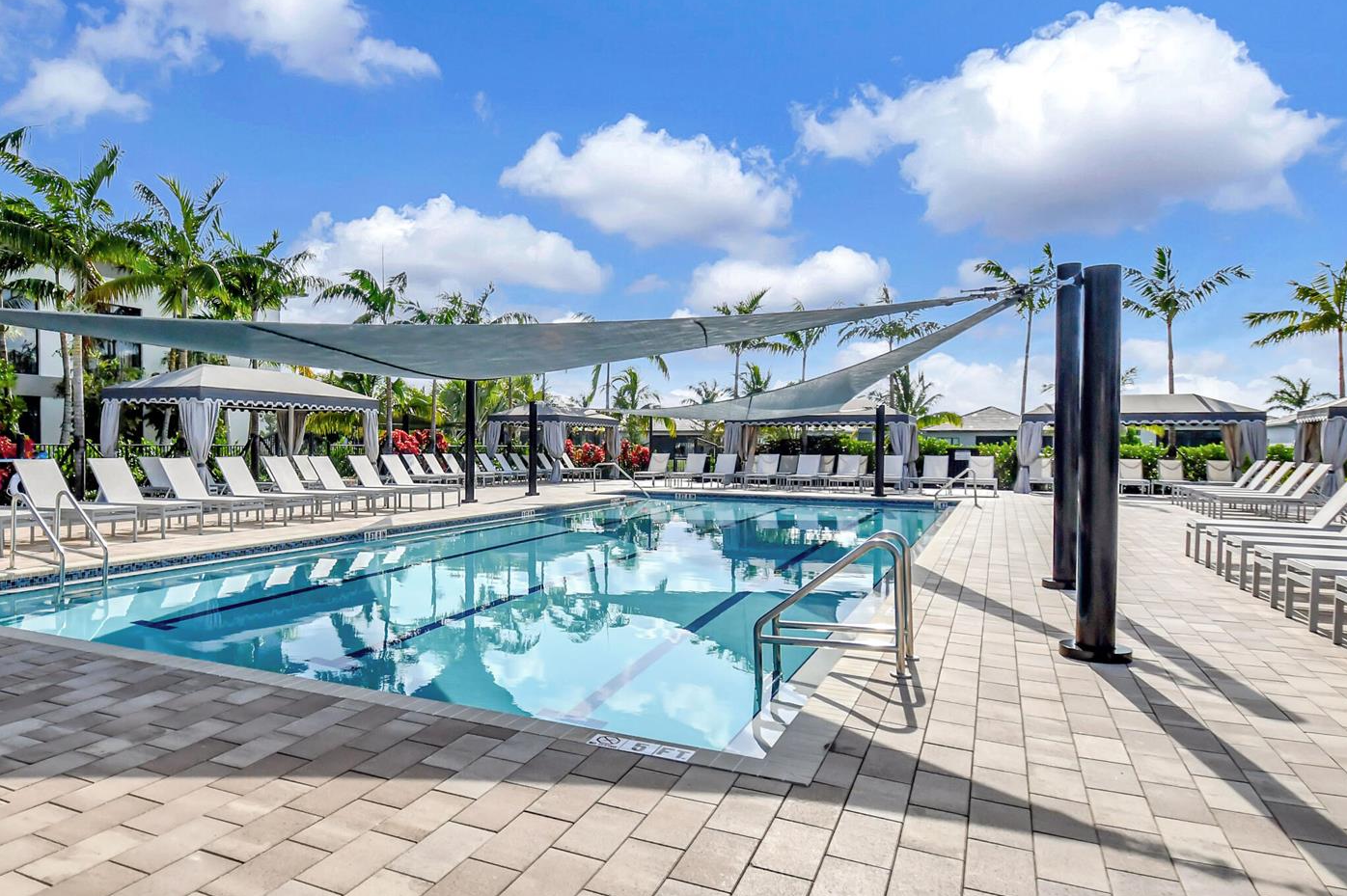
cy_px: 498
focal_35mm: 22
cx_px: 493
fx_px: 823
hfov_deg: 77.0
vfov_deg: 57.0
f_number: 6.3
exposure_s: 1/6400
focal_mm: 10
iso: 640
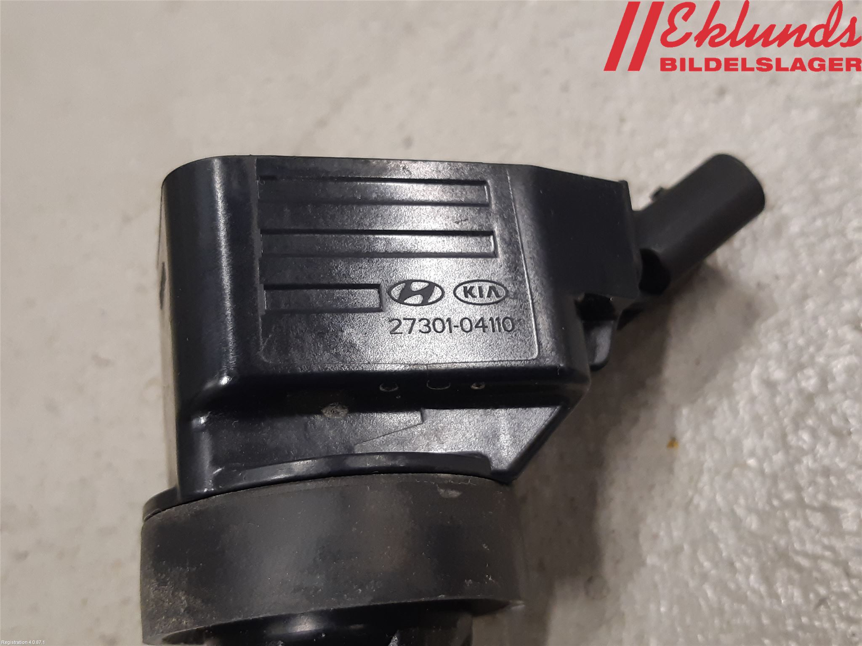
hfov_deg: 67.3
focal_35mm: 26
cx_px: 431
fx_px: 647
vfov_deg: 53.1
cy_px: 323
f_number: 1.7
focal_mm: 3.93
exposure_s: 1/50
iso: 125
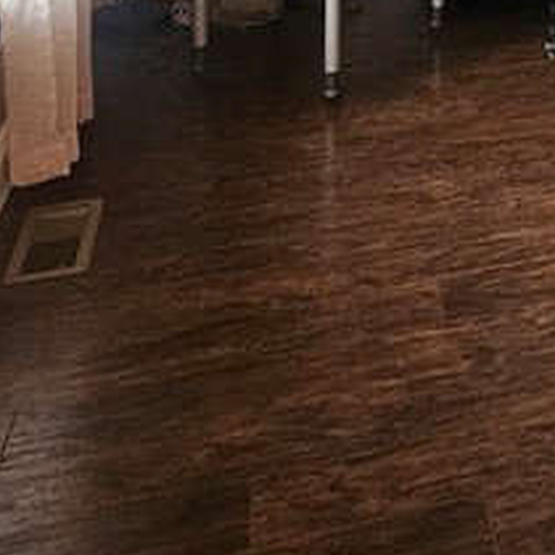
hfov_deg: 26.3
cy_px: -325
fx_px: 1016
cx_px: 711
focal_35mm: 56
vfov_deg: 23.2
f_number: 2.2
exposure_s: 1/46.6
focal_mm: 2.2
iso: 320
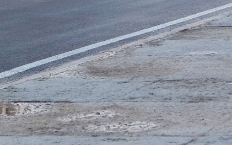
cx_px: 391
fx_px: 2257
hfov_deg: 5.8
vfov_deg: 3.7
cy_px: -102
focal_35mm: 357
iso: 200
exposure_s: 1/170
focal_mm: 55
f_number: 5
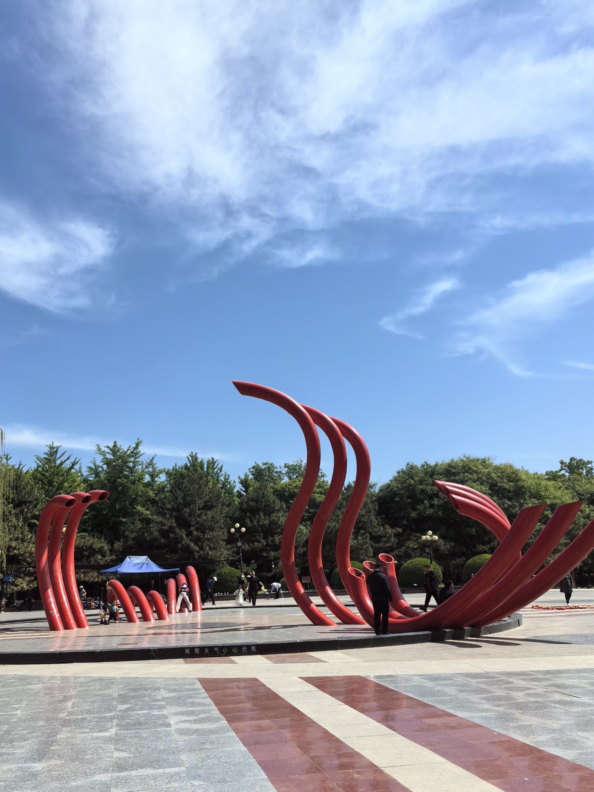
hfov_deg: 42.9
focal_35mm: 33
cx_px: 270
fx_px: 755
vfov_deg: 55.2
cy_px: 449
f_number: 2
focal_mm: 5.75
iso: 50
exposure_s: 1/5000
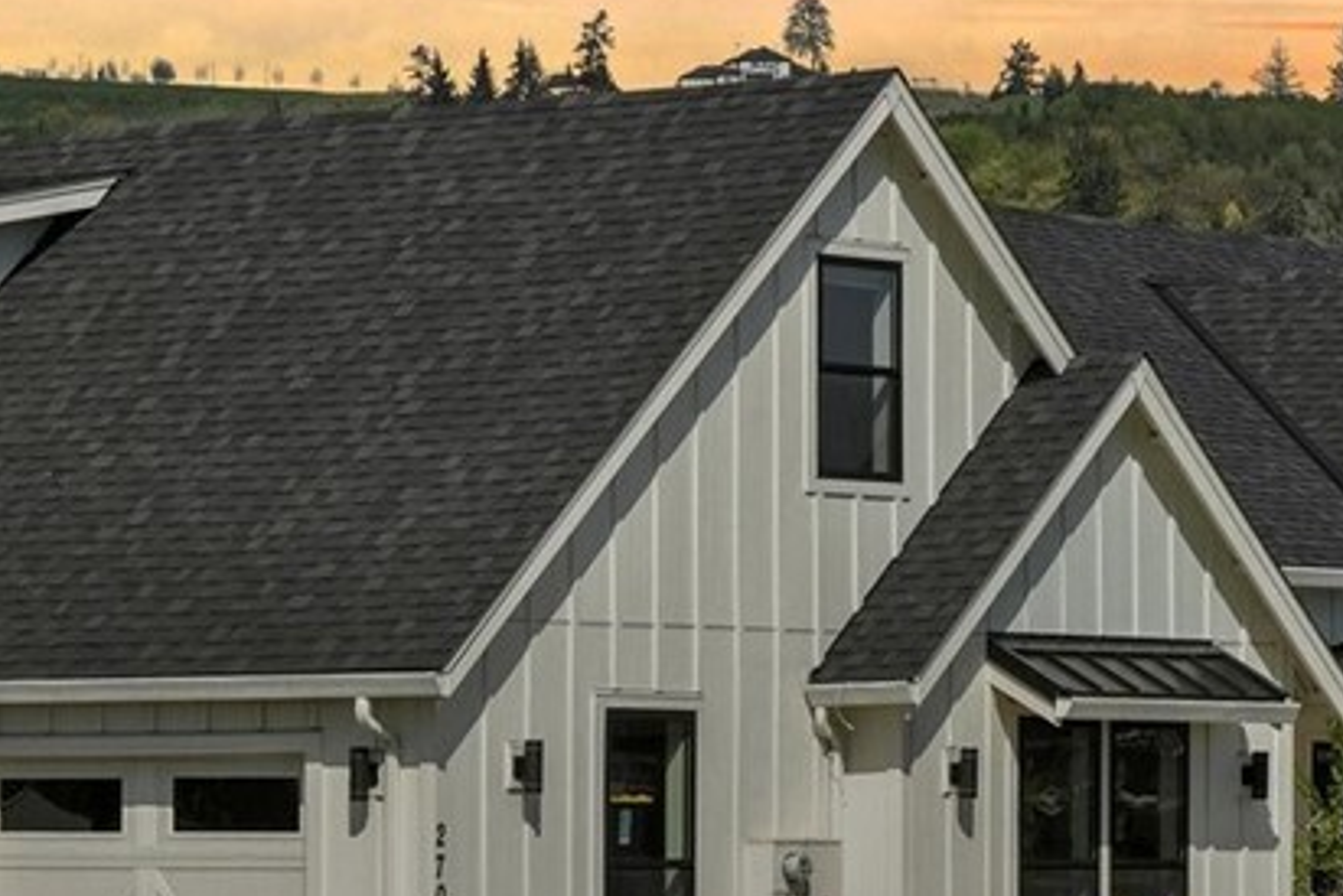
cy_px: 803
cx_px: 285
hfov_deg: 10.0
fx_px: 7687
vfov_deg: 6.7
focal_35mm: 206
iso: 400
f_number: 8
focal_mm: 50
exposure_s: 1/2000
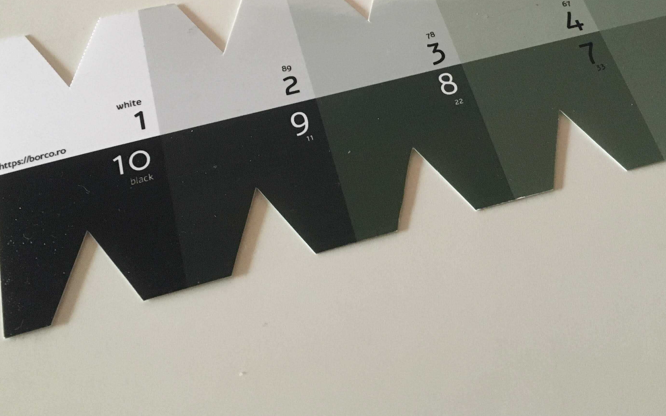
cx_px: 371
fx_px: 817
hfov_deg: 44.3
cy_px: 57
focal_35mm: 45
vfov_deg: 27.7
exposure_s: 1/17
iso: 200
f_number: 2.2
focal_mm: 4.15
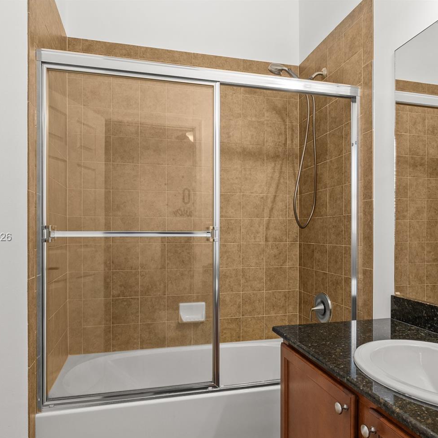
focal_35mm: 25
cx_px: 230
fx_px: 358
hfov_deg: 62.9
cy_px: 238
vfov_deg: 62.8
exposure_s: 1/10
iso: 400
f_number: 8
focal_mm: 12
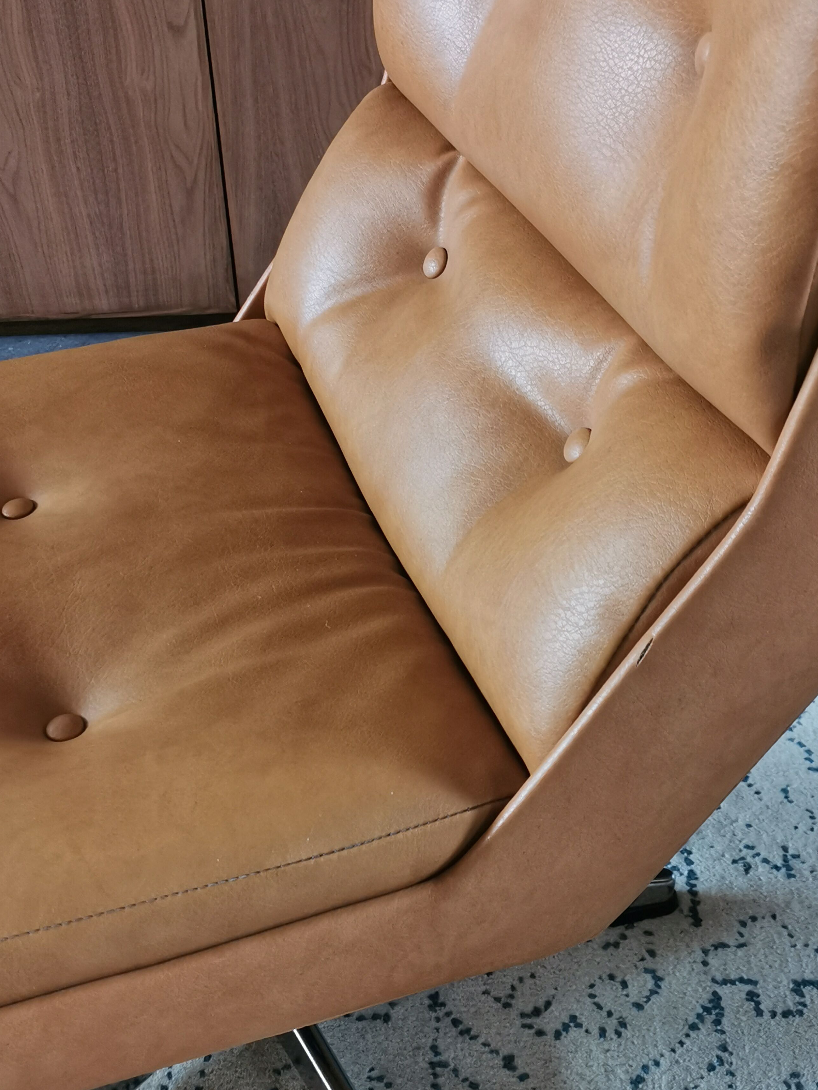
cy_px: 545
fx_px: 1481
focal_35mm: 47
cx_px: 390
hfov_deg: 30.9
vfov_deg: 40.4
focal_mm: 5.56
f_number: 1.6
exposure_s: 1/100
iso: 200
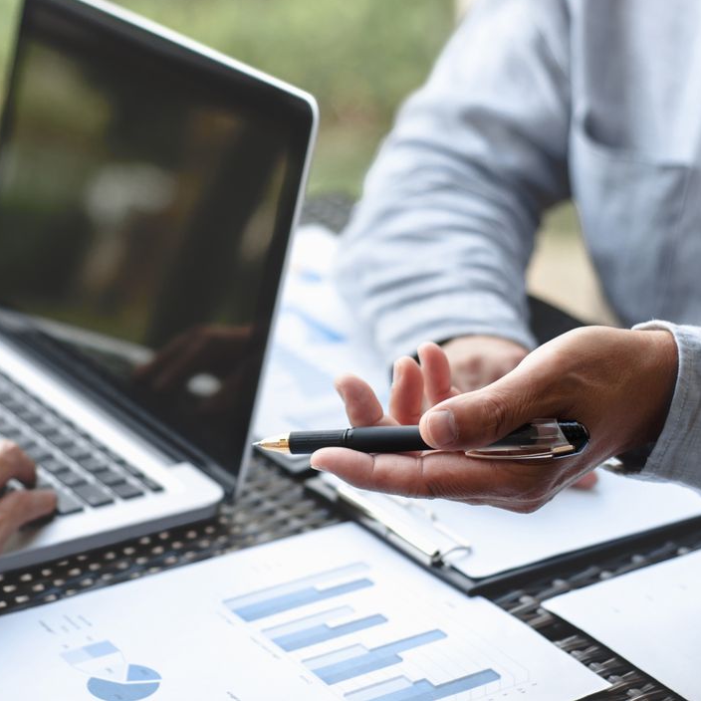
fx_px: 2222
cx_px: 250
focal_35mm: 97
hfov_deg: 17.9
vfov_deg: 17.9
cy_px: 348
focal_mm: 50
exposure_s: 1/500
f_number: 2.8
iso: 250
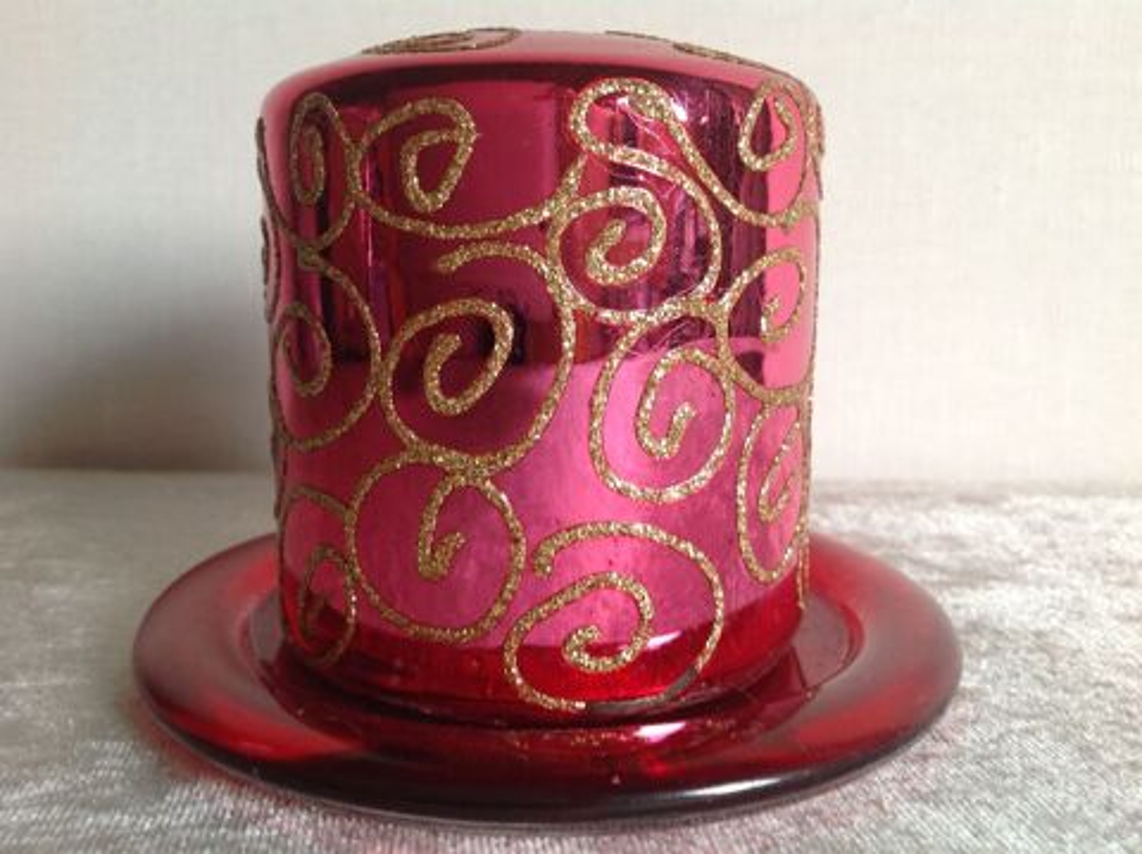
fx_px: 1154
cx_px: 571
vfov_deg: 40.6
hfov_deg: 52.7
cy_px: 427
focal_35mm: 35
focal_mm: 4.28
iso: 50
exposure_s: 1/17
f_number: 2.4
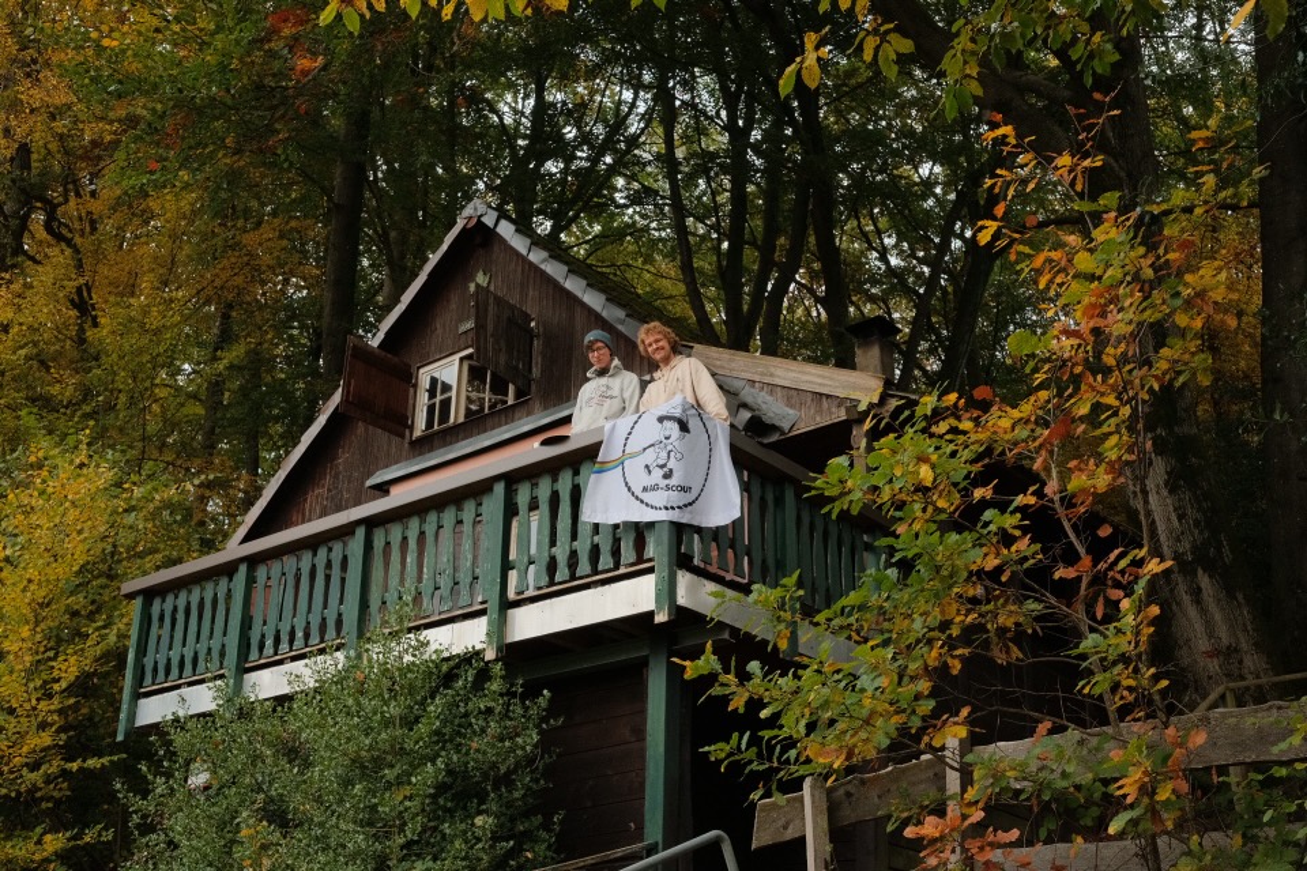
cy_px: 436
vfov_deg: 32.6
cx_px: 654
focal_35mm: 41
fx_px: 1488
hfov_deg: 47.4
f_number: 5
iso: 1600
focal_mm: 27
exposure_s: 1/300
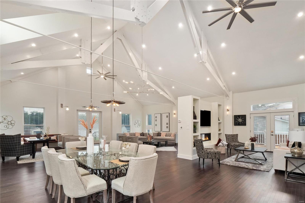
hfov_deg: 96.7
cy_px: 102
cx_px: 152
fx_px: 136
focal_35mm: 16
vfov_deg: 73.7
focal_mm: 8
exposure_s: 1/20
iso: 1600
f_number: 8
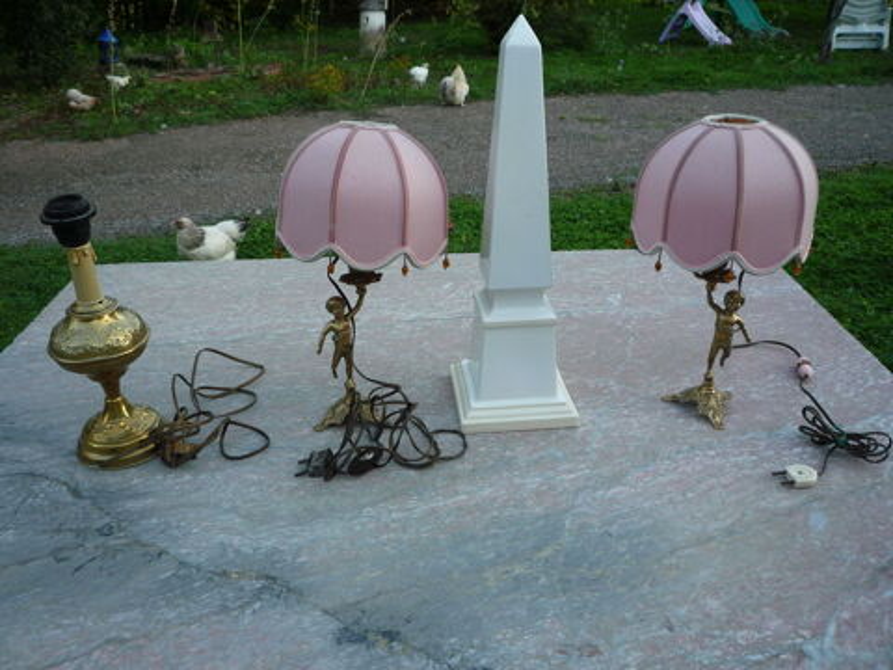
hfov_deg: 60.0
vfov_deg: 46.8
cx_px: 446
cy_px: 335
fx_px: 774
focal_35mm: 30
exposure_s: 1/80
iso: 100
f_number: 3.3
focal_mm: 5.2
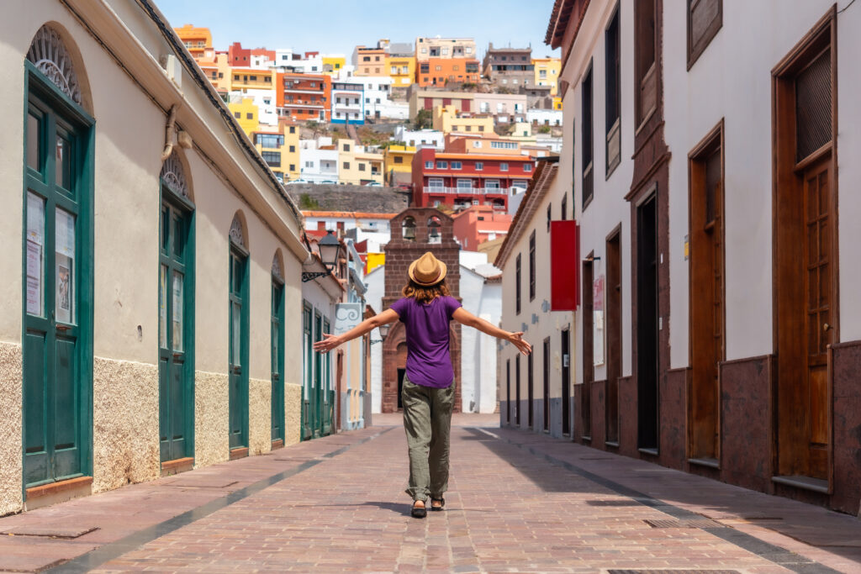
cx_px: 430
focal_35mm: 45
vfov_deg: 29.9
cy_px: 287
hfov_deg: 43.6
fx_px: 1076
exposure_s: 1/3200
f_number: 2.8
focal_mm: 30
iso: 160
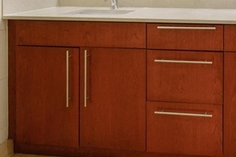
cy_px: -20
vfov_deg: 28.1
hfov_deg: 41.6
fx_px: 282
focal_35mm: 43
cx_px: 216
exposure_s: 1
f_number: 8
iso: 200
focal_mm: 10
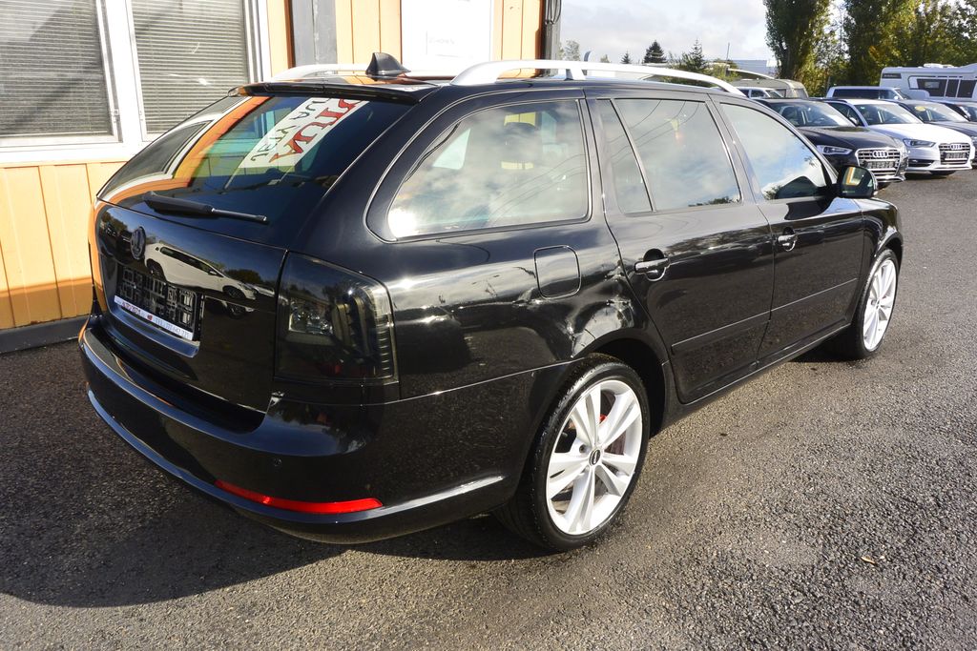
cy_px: 326
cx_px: 488
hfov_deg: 67.4
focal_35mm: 27
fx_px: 733
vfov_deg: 47.9
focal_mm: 10
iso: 160
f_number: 7.1
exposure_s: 1/250
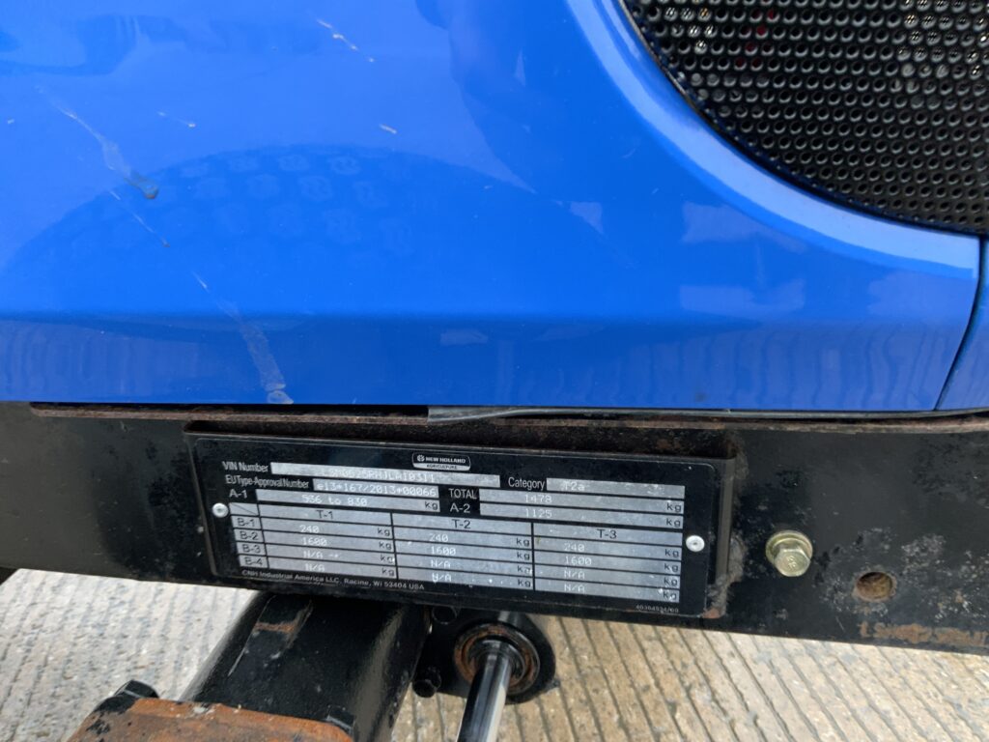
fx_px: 829
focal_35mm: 29
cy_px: 371
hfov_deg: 61.7
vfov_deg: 48.2
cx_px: 494
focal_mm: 3
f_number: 1.8
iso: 64
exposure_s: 1/75
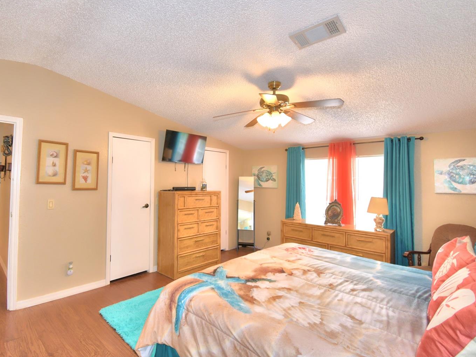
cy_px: 172
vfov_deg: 74.7
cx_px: 213
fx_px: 234
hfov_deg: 90.7
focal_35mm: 17
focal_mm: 10
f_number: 4.5
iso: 250
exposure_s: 1/30
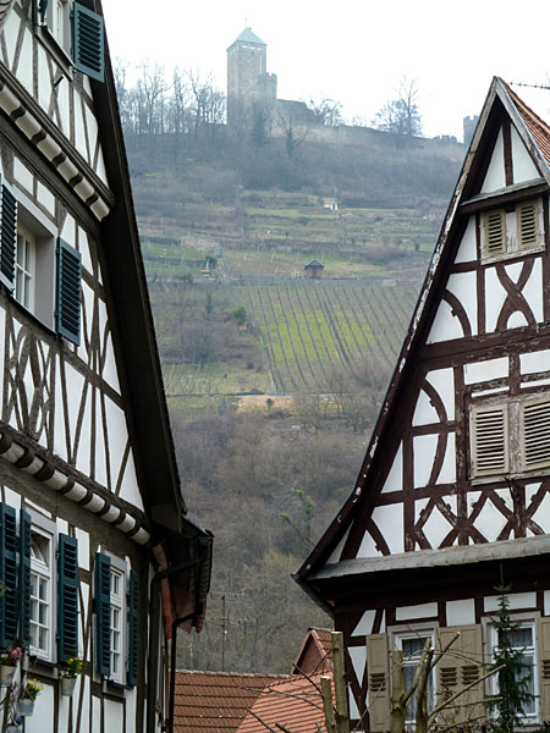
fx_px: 2203
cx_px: 275
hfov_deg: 14.2
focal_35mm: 104
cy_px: 366
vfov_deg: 18.9
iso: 80
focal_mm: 17
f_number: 4.3
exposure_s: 1/100
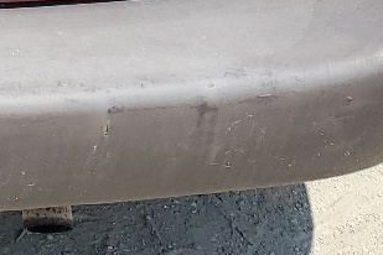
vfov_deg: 8.6
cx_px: -320
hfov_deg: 13.1
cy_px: -428
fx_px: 1489
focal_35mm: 140
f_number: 1.5
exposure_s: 1/2500
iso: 50
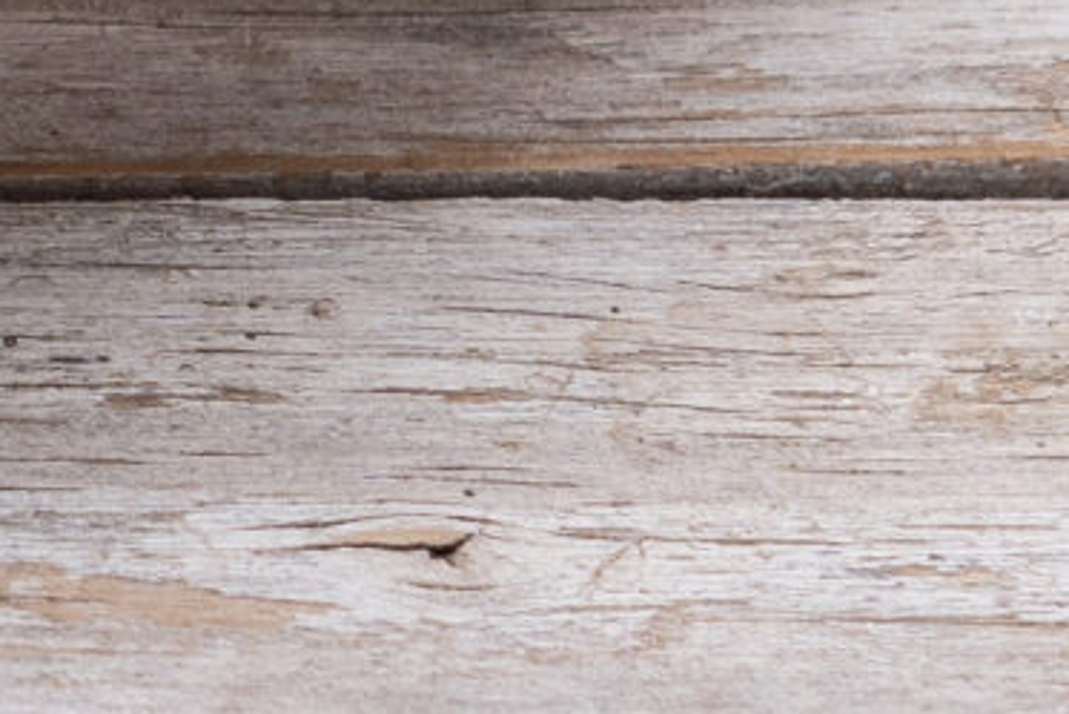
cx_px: -2020
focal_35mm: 617
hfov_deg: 3.3
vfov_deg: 2.2
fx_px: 18328
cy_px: -1283
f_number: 5.6
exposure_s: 1/200
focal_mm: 60
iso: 100
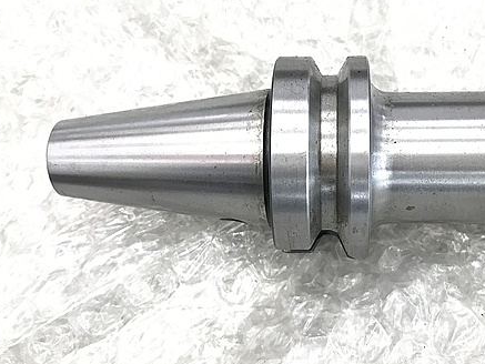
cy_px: 168
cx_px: 321
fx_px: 575
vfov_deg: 35.1
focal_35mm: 41
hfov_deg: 45.1
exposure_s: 1/30
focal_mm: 3.99
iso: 32
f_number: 1.8
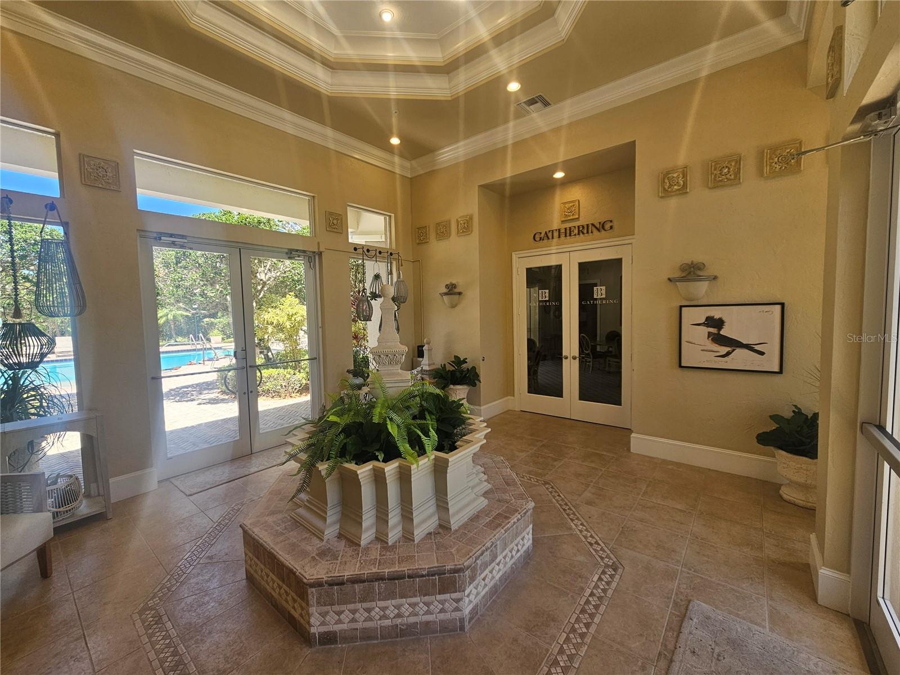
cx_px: 450
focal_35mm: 13
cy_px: 338
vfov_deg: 89.9
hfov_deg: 106.2
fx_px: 338
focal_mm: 2.2
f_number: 2.2
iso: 50
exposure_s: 1/123
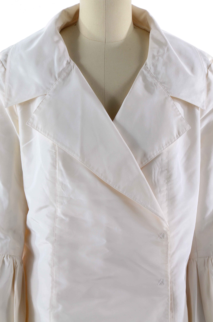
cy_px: 161
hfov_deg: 8.7
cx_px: 106
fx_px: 1404
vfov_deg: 13.1
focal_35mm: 158
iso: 400
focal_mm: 105
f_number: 22
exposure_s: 1/80
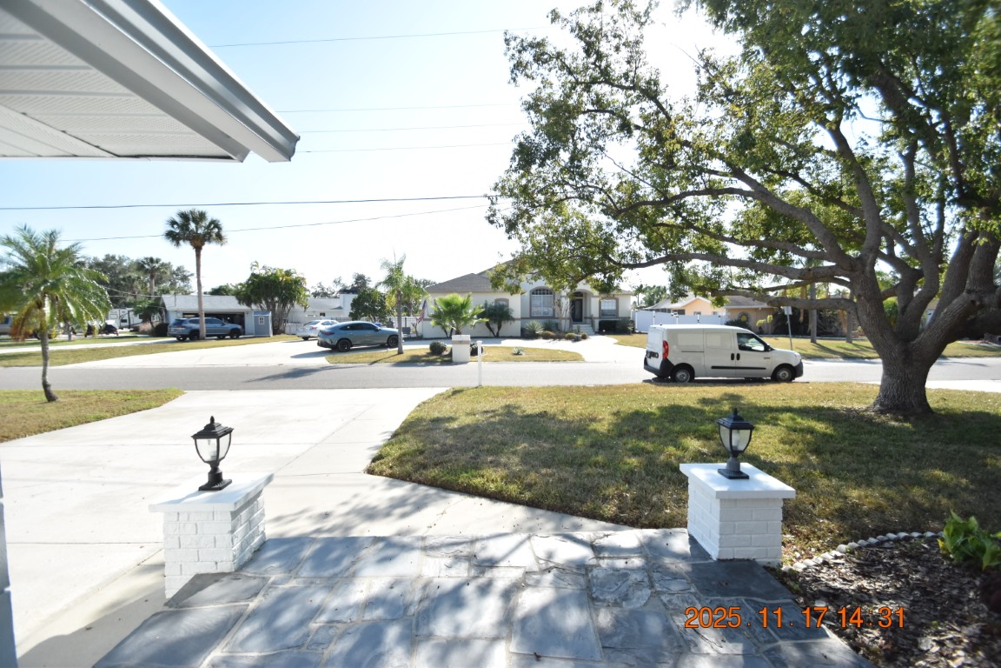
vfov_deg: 77.3
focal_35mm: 15
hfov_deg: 100.4
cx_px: 500
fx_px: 417
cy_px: 334
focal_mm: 10
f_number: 3.5
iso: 800
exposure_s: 1/4000
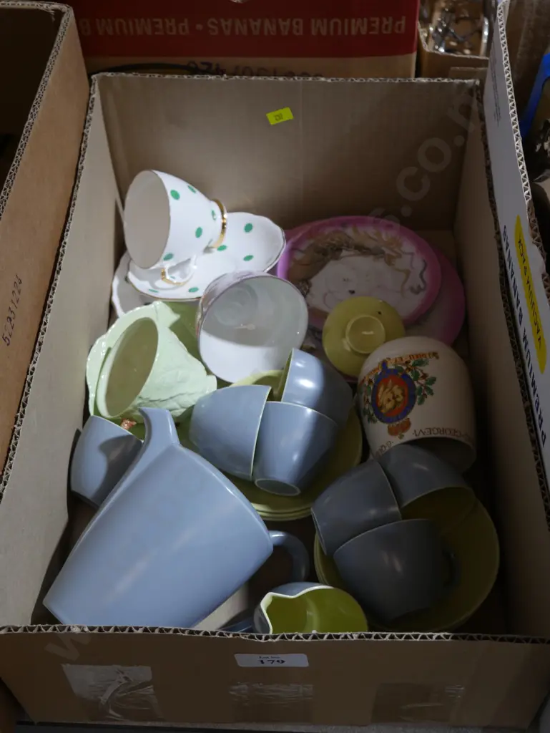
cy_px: 366
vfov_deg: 44.8
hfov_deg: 34.4
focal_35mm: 42
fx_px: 889
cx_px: 275
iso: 500
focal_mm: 21
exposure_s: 1/60
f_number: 4.6
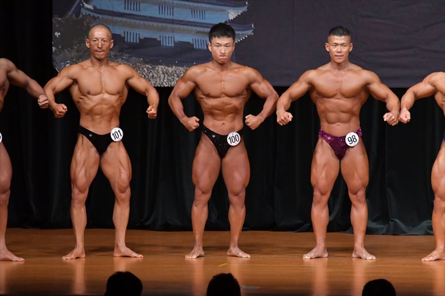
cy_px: 148
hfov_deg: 7.2
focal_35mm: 285
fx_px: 3521
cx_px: 222
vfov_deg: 4.8
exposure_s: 1/400
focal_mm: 190
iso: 5000
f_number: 5.6
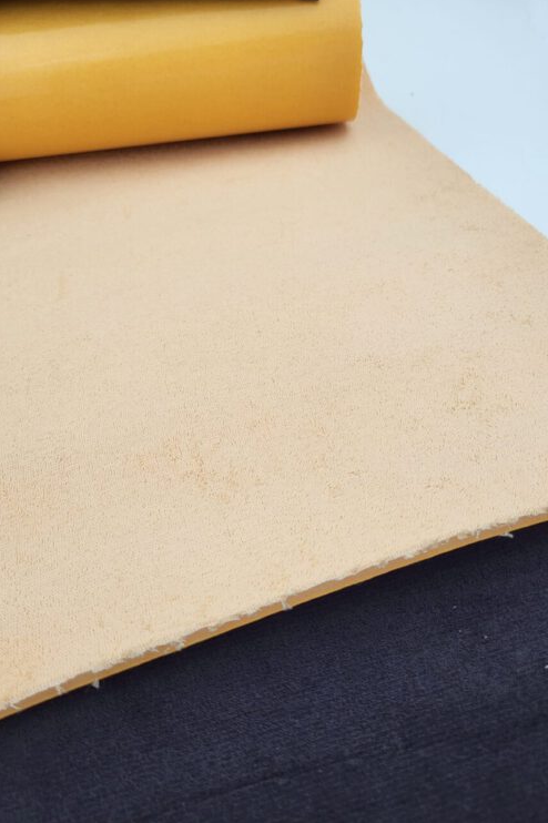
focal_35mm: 28
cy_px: 418
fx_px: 640
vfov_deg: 65.5
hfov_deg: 46.4
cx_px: 264
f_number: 1.8
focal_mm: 5.4
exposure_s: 1/225
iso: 40
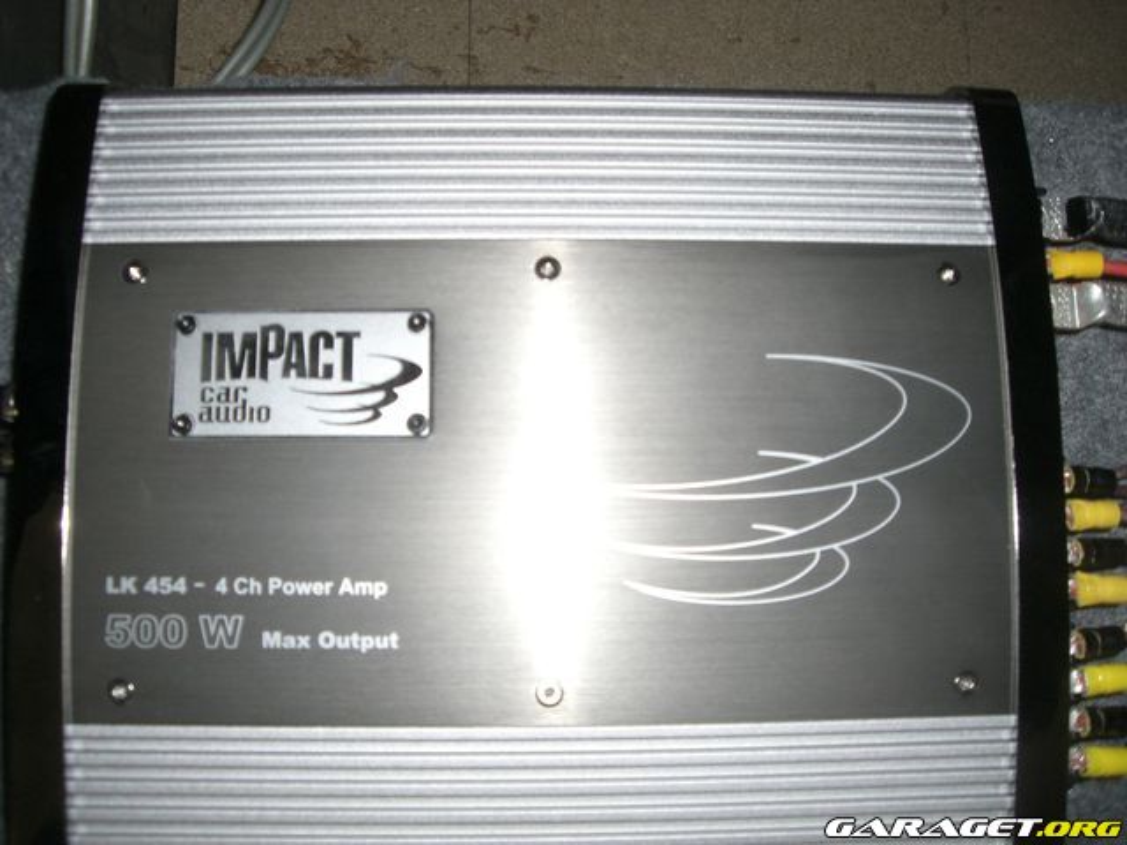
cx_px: 564
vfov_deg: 37.7
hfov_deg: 49.0
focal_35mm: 38
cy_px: 422
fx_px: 1237
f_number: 2.7
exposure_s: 1/60
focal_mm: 6.2
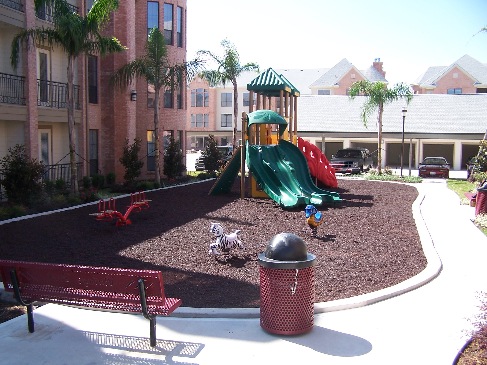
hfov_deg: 49.0
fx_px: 535
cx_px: 244
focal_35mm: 38
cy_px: 182
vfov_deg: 37.7
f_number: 2.8
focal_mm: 6.3
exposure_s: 1/500
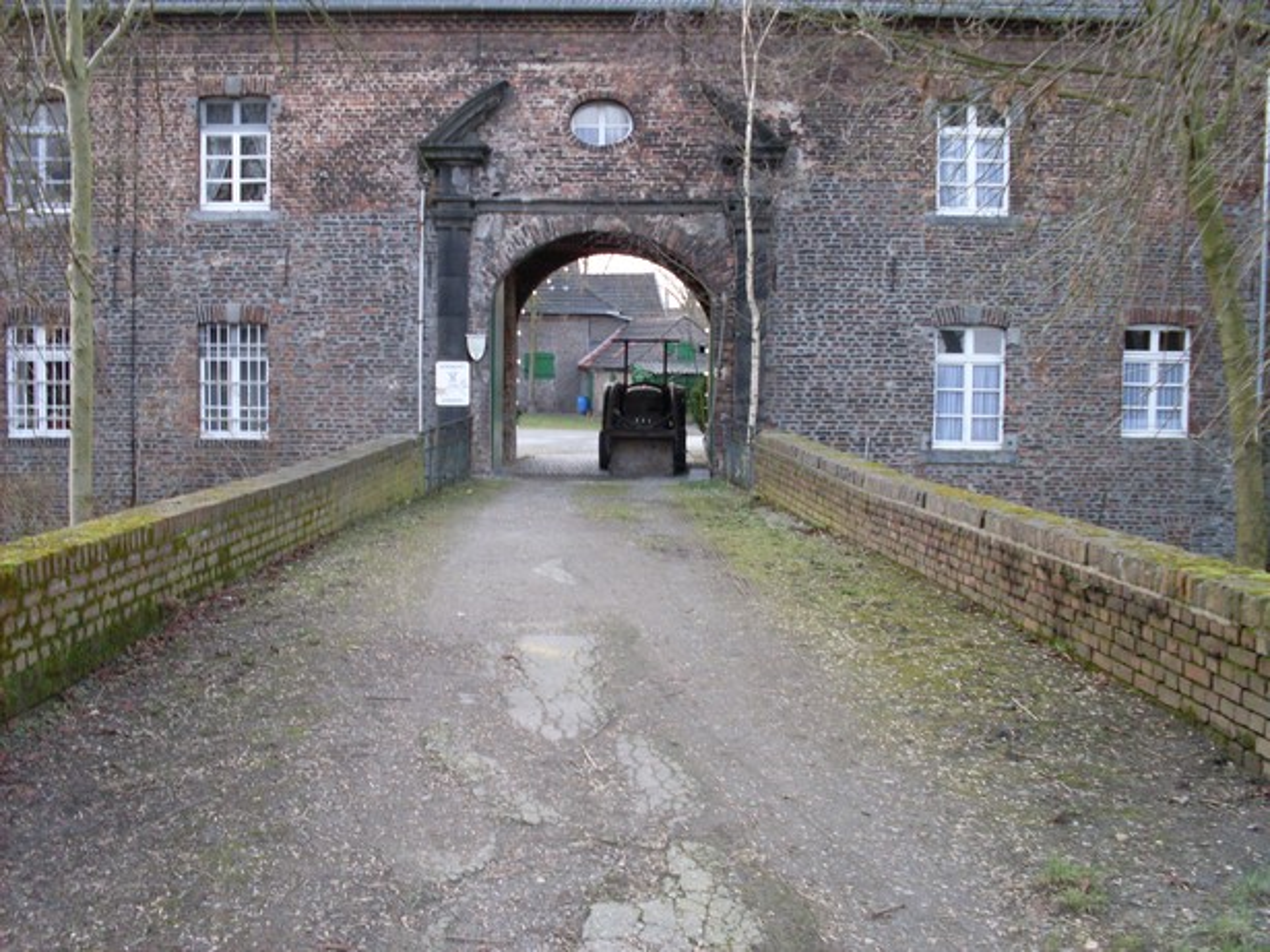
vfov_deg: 37.7
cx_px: 635
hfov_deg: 49.0
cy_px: 476
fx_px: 1394
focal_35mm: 38
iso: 100
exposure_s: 1/45
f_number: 2.8
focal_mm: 6.3
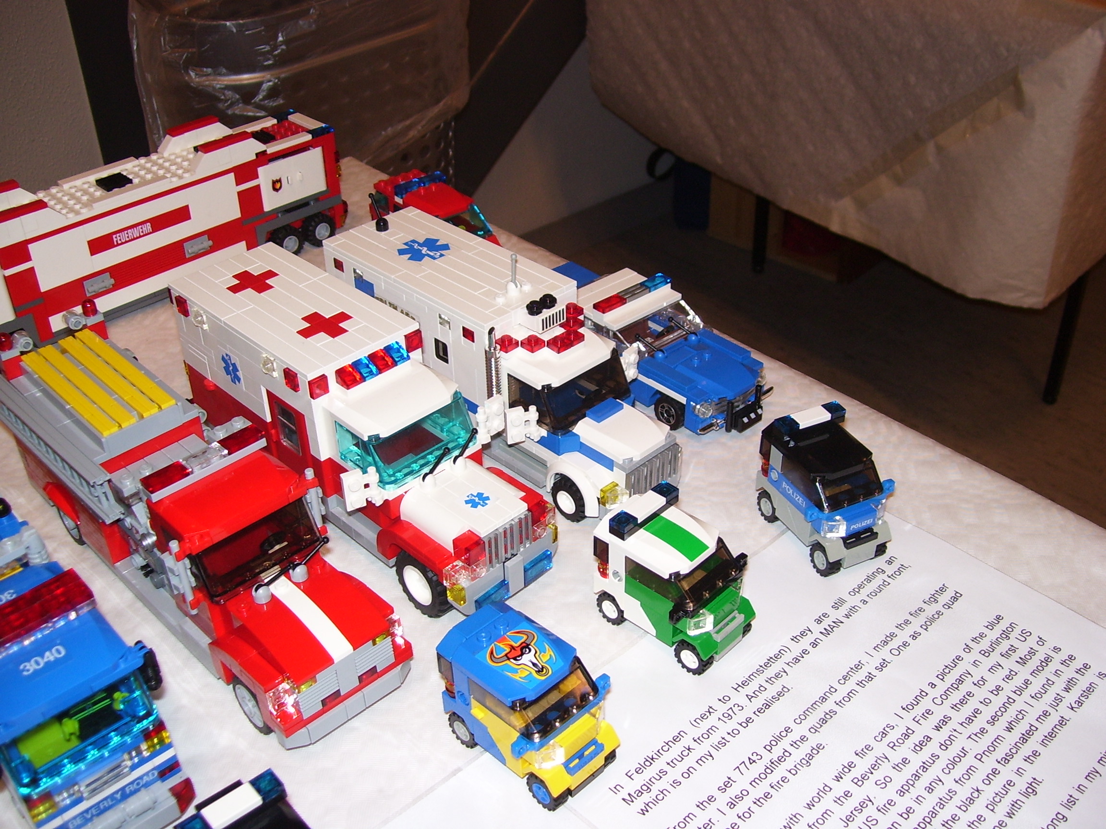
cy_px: 414
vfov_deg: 39.7
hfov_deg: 51.4
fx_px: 1150
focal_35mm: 36
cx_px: 553
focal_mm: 6
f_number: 2.7
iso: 80
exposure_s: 1/60
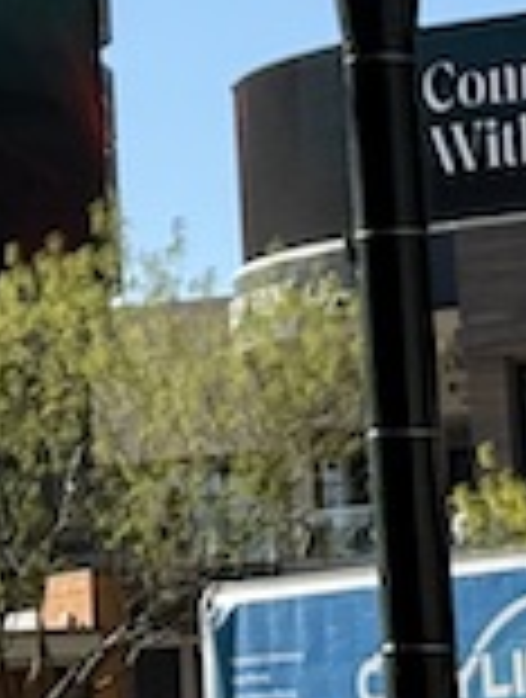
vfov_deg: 6.8
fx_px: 5609
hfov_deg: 5.4
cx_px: 333
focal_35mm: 278
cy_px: -804
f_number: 1.78
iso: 64
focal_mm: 6.76
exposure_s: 1/2577
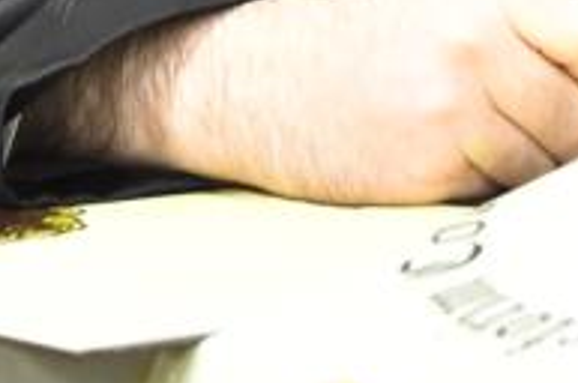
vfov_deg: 1.8
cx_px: 617
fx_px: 12358
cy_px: -576
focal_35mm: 771
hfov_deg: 2.7
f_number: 5.6
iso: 4000
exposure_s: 1/80
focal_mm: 145
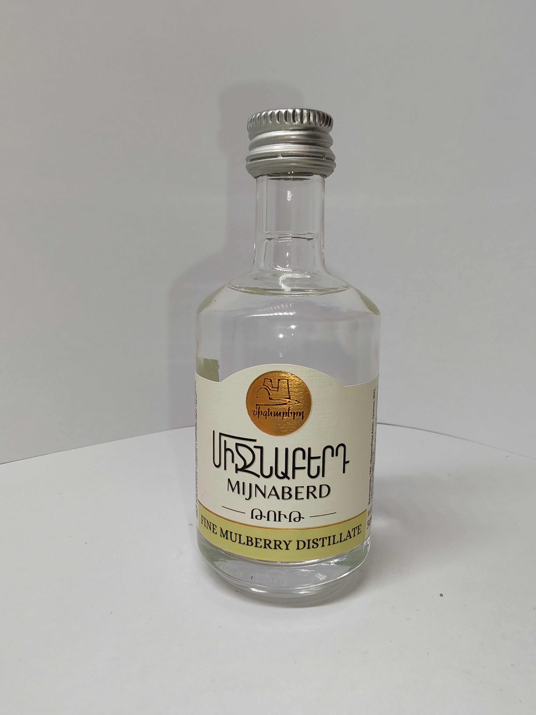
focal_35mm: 27
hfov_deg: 51.4
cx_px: 268
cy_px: 358
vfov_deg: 65.3
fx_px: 557
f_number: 2.2
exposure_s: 1/110
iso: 50
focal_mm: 1.96
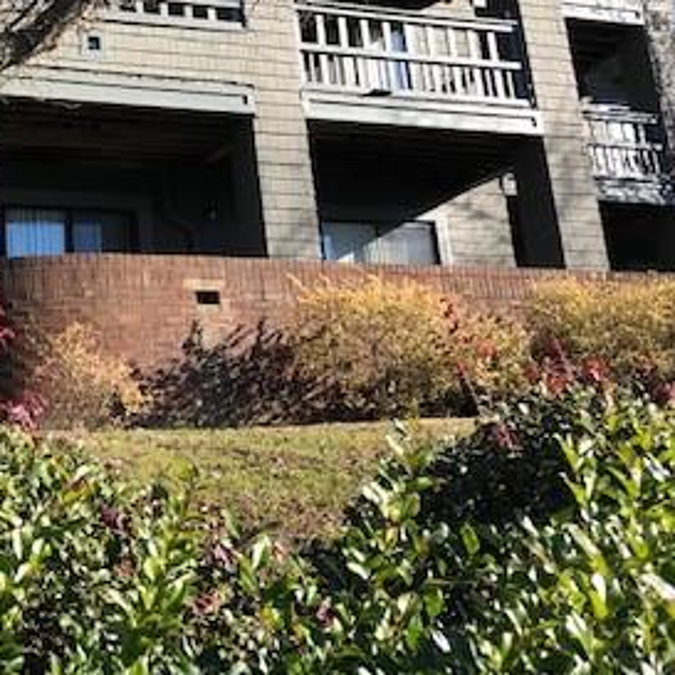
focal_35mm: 58
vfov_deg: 28.9
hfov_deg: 28.7
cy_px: 141
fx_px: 1280
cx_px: 101
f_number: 1.8
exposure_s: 1/545
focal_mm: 3.99
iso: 20
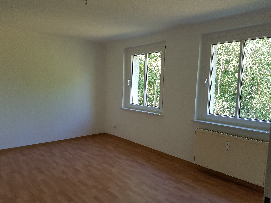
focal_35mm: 26
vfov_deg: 53.1
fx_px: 204
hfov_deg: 67.3
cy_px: 102
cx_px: 136
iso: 100
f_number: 1.7
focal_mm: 4.2
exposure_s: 1/100
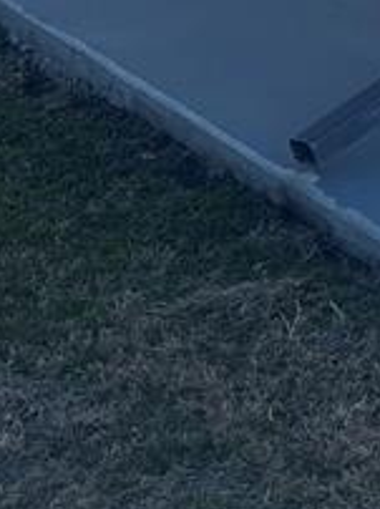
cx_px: 871
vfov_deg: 13.3
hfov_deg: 10.0
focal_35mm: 132
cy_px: -446
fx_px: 1936
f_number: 1.5
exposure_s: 1/3831
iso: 50
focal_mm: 5.7
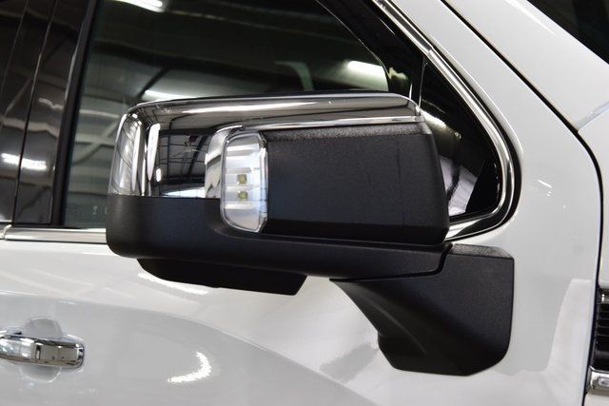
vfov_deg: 17.5
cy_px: 203
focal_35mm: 78
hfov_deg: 26.0
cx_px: 304
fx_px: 1320
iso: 1600
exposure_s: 1/60
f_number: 7.1
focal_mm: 52
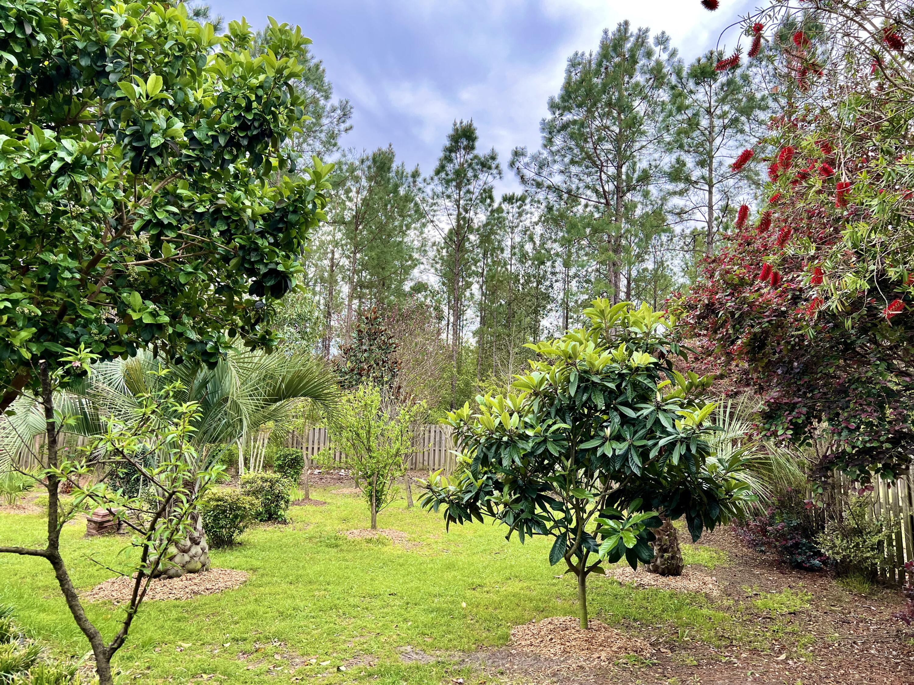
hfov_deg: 67.3
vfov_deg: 53.1
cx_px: 457
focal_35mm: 26
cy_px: 342
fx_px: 687
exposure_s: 1/949
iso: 50
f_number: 1.5
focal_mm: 5.7
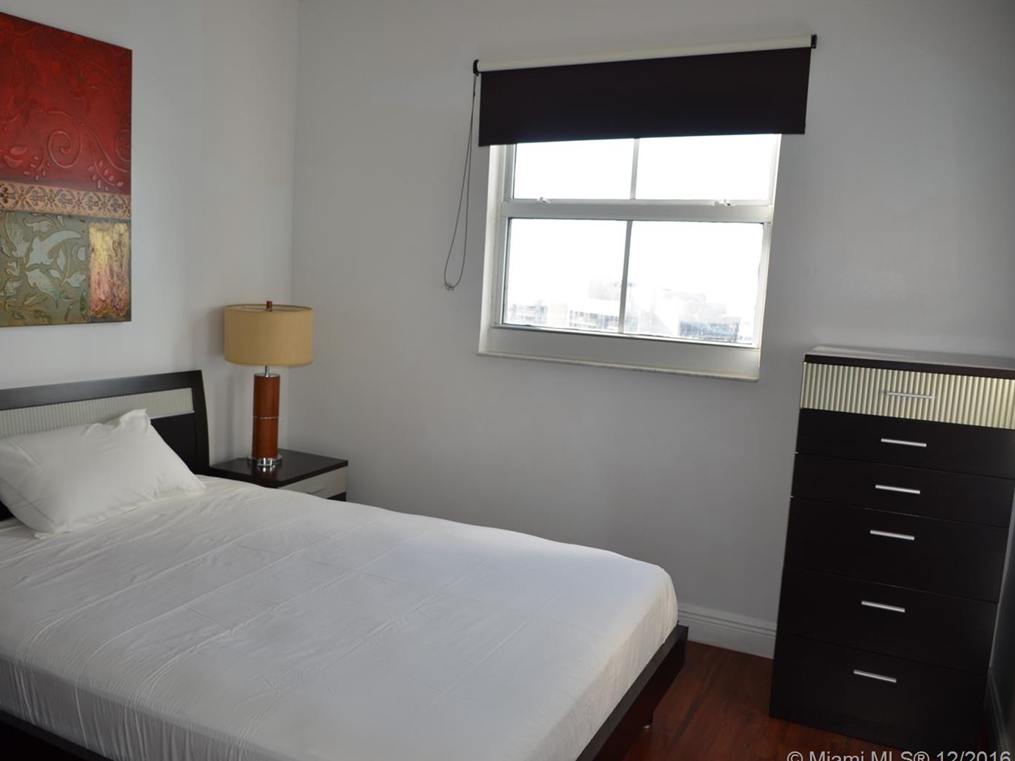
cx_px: 438
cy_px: 386
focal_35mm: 30
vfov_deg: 46.8
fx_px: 880
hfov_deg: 59.7
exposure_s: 1/200
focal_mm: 18
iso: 200
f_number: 3.5
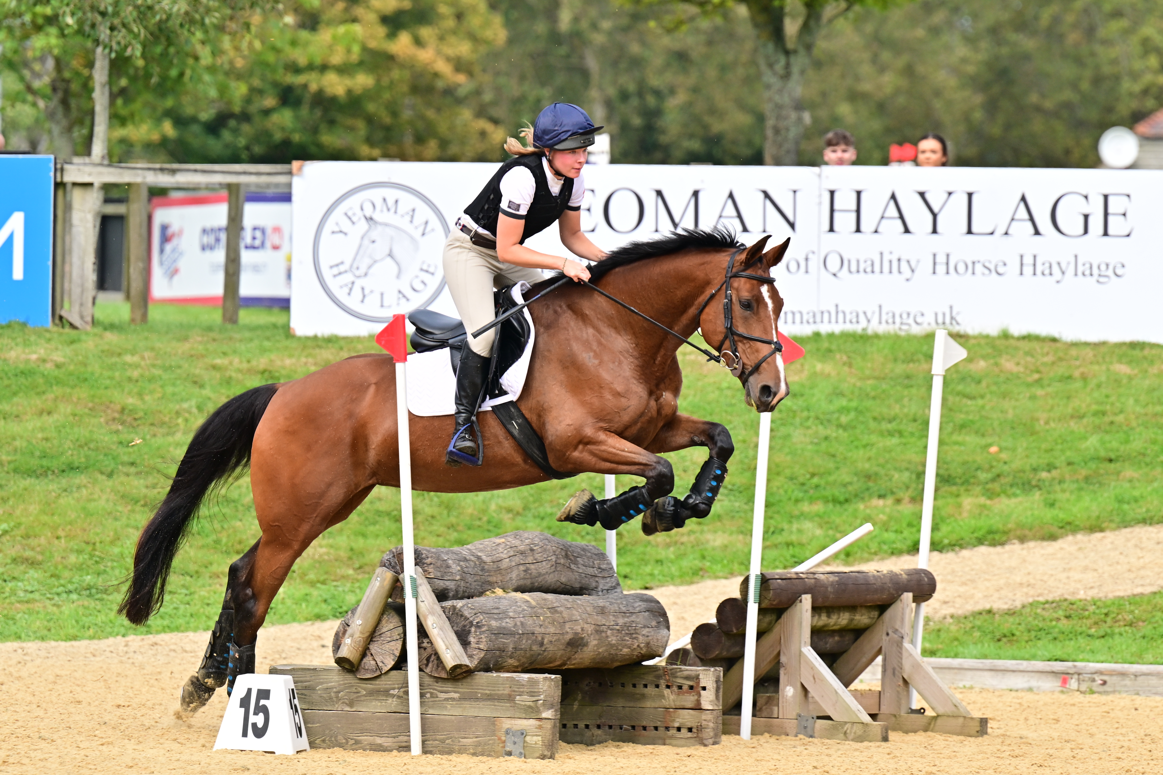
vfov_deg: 3.5
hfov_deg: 5.3
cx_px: 582
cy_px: 388
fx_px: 12595
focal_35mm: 390
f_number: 5.6
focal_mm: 260
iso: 360
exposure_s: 1/800
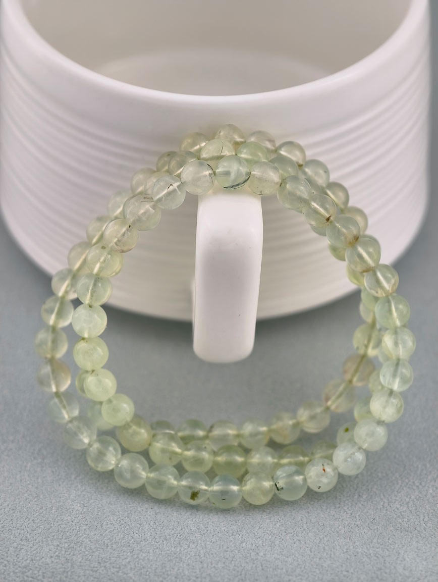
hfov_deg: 17.4
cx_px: 219
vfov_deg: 23.0
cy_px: 291
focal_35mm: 85
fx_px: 1431
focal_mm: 22.48
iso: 125
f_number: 2.67
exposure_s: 1/160
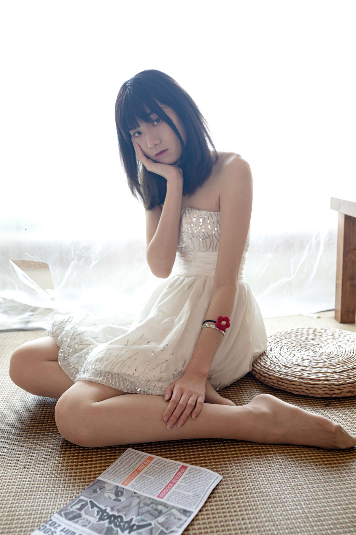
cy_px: 268
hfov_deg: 38.9
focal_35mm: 34
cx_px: 178
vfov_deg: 55.8
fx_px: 504
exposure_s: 1/50
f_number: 3.5
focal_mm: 35
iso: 250
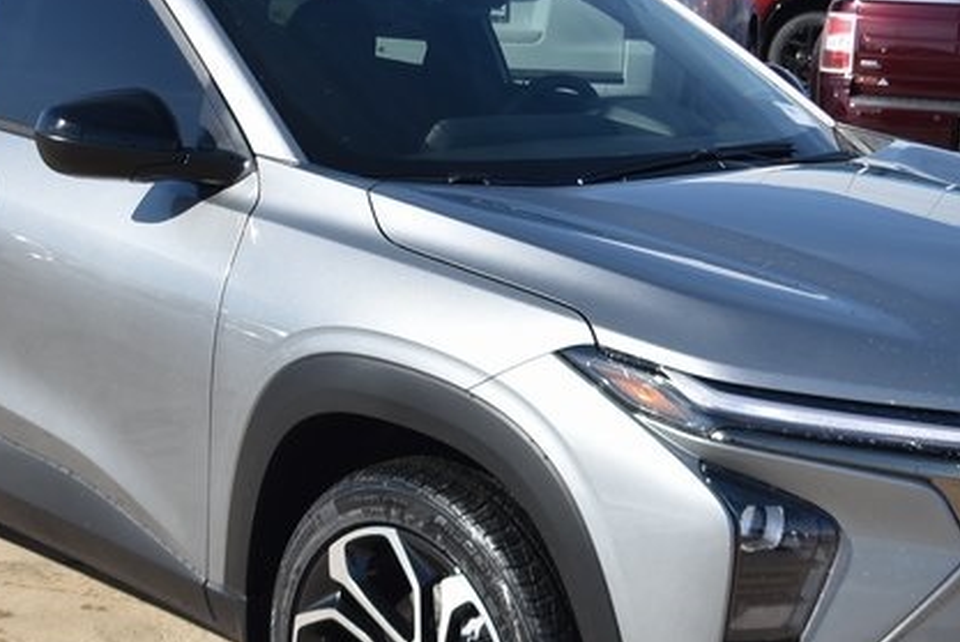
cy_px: 239
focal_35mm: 77
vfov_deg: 17.7
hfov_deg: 26.2
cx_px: 558
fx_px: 2061
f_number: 4.5
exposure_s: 1/800
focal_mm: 21
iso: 100
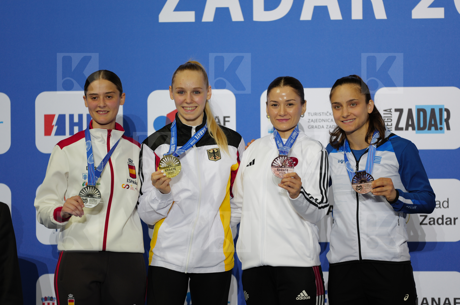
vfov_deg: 7.2
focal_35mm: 190
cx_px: 230
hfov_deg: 10.8
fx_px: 2424
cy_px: 152
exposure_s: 1/250
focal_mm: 190
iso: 640
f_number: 2.8
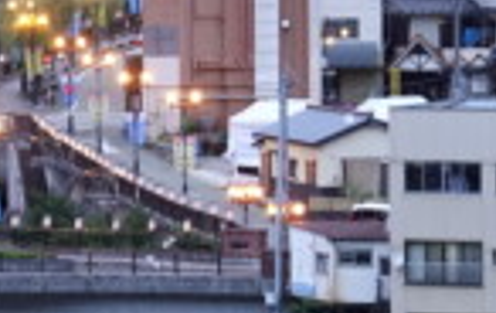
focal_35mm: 382
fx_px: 5176
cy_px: -48
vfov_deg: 3.5
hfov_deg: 5.5
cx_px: -20
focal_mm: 44.38
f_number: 4.5
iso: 800
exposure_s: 1/30
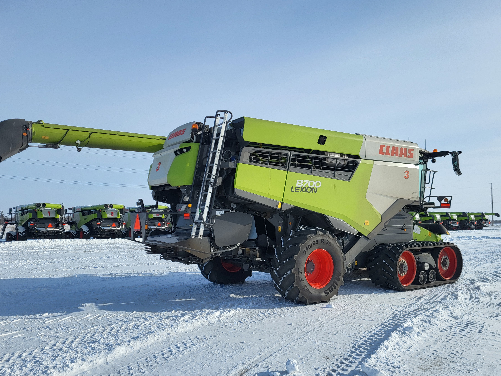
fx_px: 420
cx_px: 252
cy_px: 209
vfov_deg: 48.1
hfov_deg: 61.7
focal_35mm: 29
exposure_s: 1/4420
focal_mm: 5.4
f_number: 1.8
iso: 40
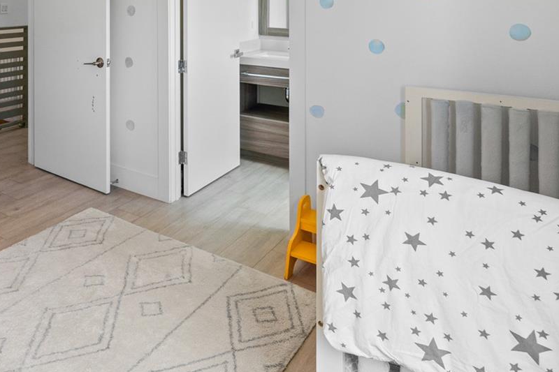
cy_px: 9
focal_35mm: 32
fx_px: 497
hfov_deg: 54.8
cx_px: 114
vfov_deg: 37.2
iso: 250
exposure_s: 1/20
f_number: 4.5
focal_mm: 16
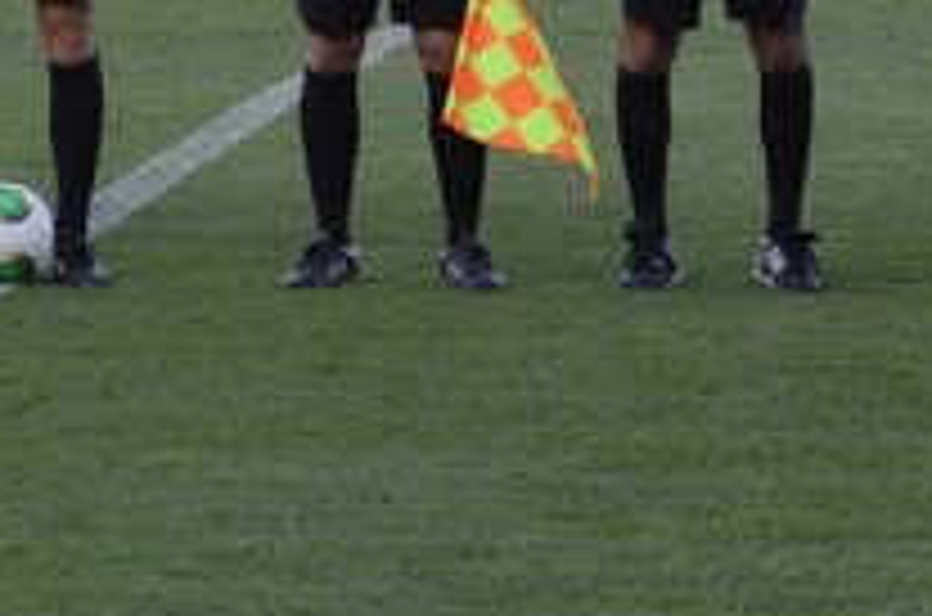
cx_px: 176
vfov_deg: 3.8
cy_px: -94
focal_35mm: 359
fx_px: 9277
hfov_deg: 5.7
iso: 400
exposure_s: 1/250
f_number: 5
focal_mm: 55
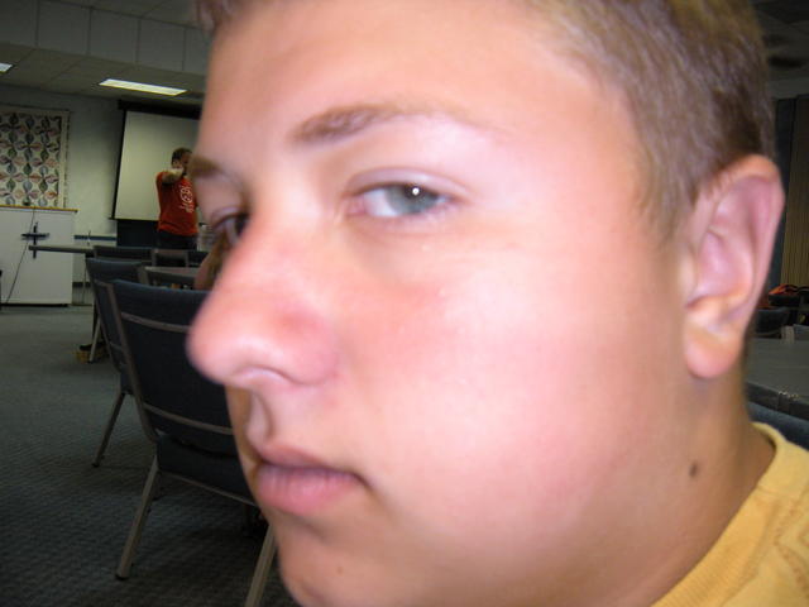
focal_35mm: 35
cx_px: 404
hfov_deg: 52.6
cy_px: 304
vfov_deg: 40.7
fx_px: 818
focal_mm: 5.9
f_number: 3.8
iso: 200
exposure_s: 1/30
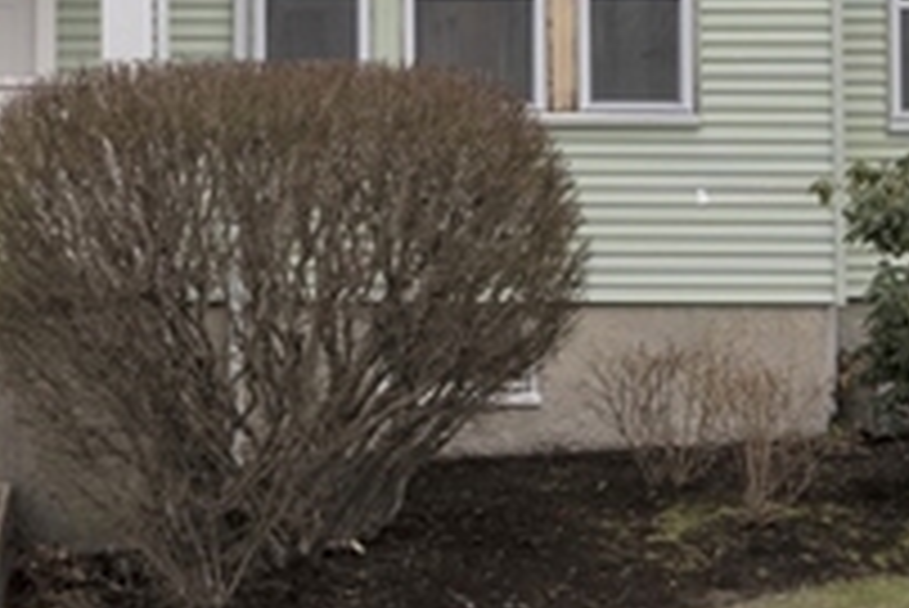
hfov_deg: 24.7
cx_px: 194
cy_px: 137
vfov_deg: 16.8
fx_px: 2047
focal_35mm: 81
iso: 320
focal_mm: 16
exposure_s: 1/40
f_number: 11
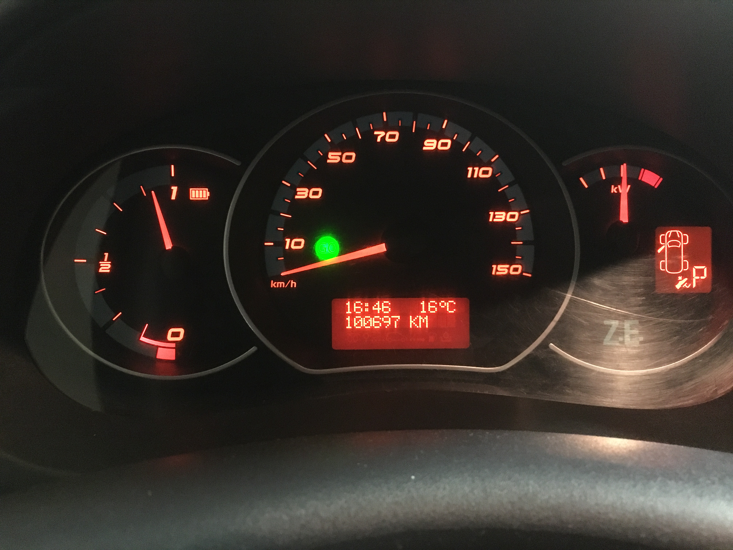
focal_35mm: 29
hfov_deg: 61.7
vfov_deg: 48.2
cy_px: 275
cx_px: 366
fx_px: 614
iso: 800
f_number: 2.2
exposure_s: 1/17
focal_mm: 4.15
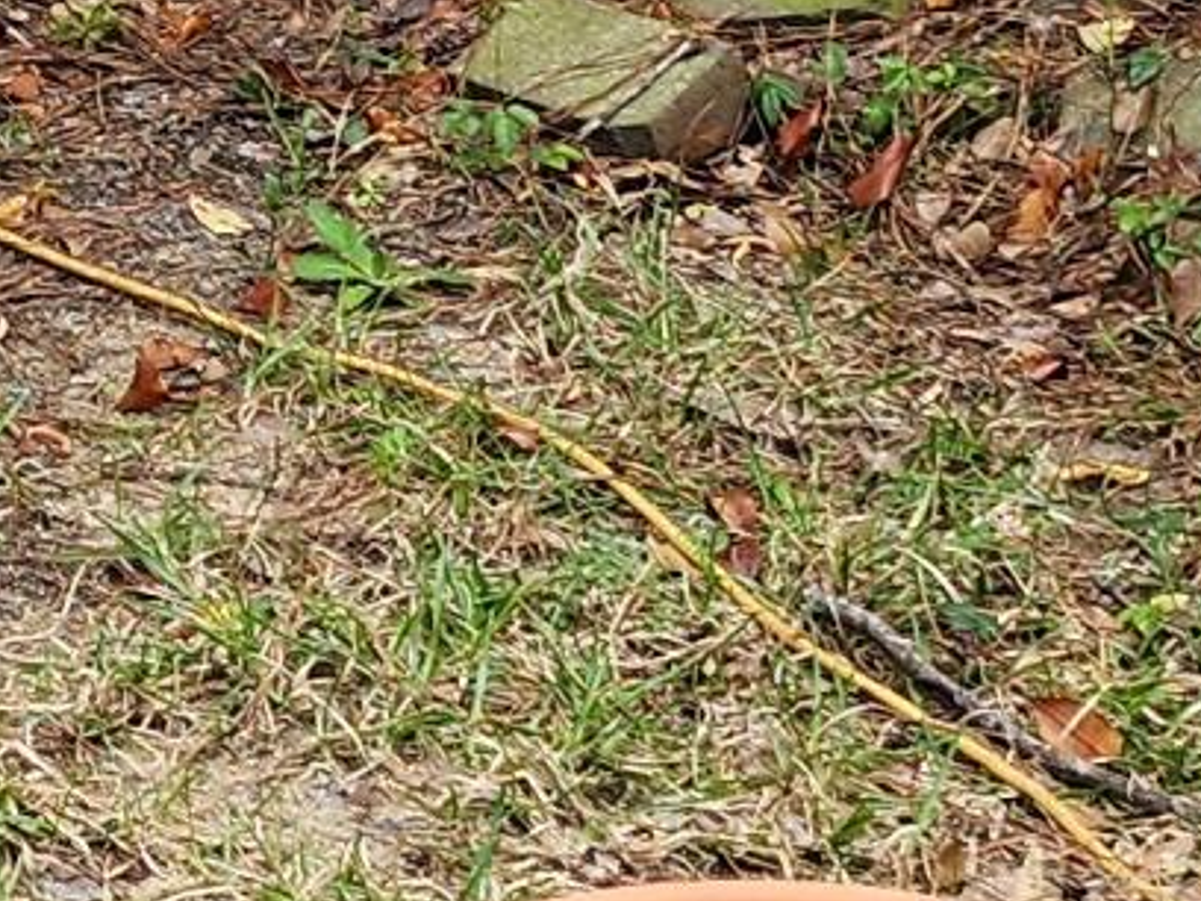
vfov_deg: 7.9
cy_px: -1569
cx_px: -274
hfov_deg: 11.4
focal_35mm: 169
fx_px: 5863
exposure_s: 1/180
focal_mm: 6.4
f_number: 1.8
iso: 16
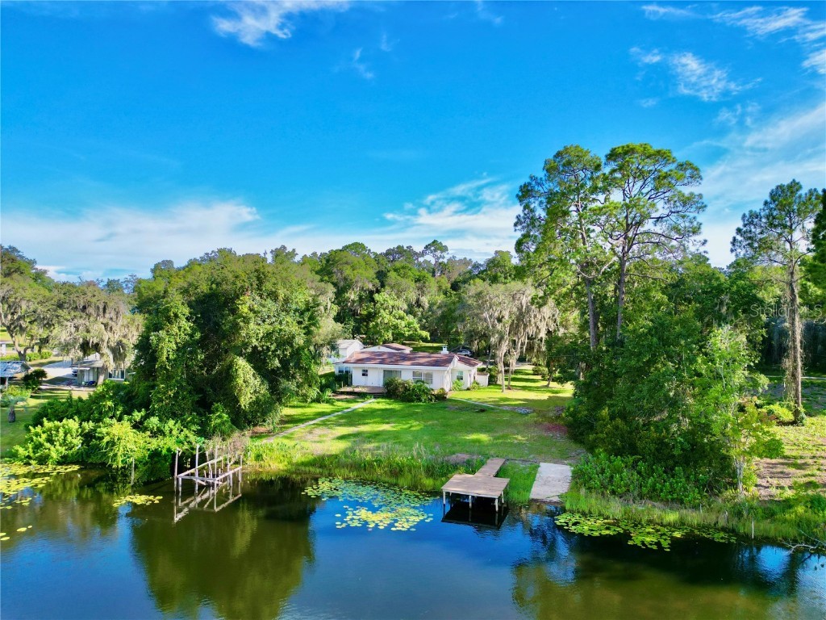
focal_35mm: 24
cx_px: 413
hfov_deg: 71.6
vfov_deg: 56.8
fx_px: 573
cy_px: 310
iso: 100
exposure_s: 1/1500
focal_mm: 6.72
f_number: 1.7
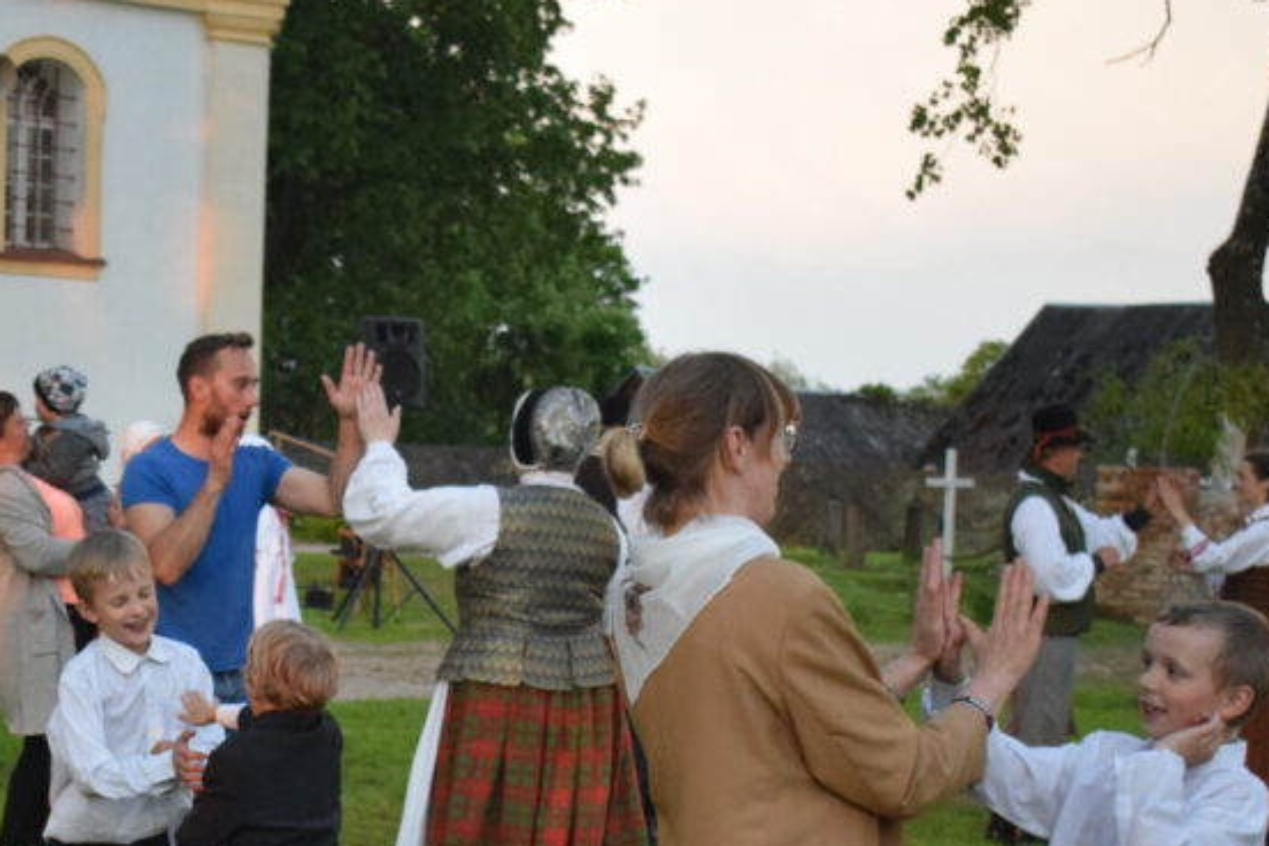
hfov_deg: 22.5
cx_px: 218
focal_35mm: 89
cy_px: 780
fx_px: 3137
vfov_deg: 15.2
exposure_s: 1/500
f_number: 4.5
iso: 2800
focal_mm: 32
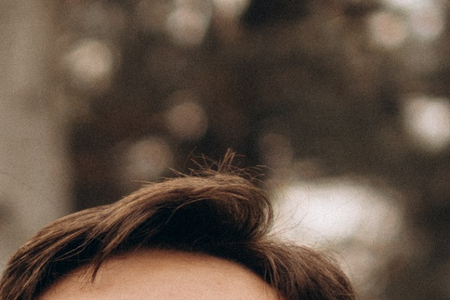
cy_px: 488
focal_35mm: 238
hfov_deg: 8.5
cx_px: -156
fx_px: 2976
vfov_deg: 5.7
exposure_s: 1/320
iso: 100
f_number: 1.4
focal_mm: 30
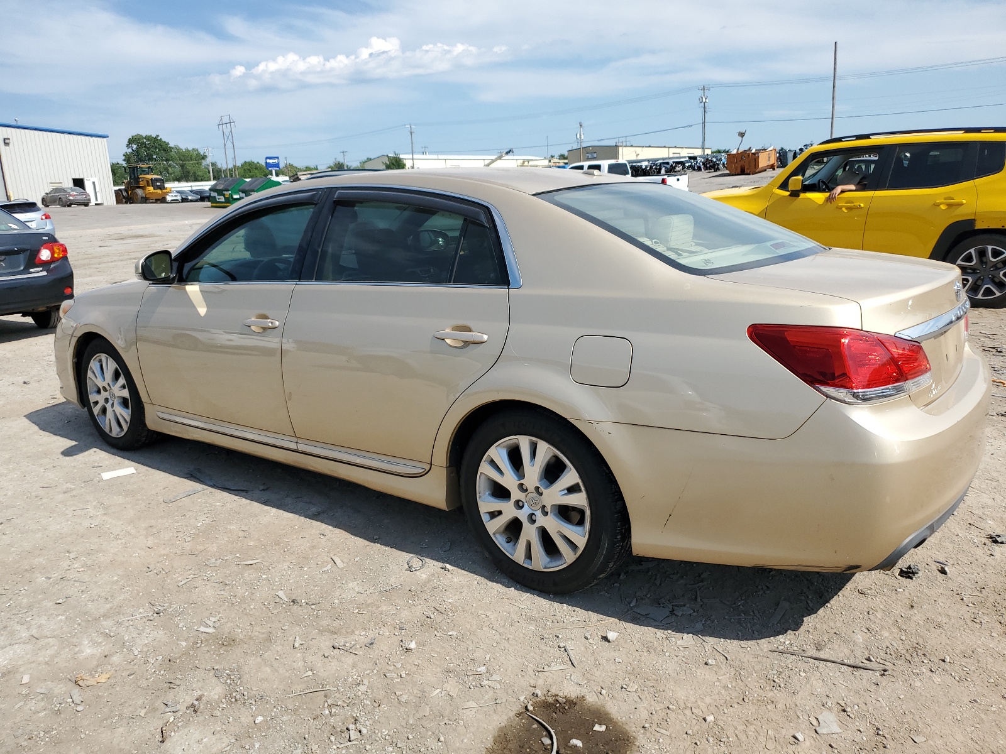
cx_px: 503
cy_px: 377
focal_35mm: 26
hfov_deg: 67.3
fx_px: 756
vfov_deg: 53.1
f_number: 1.5
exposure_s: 1/3333
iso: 50
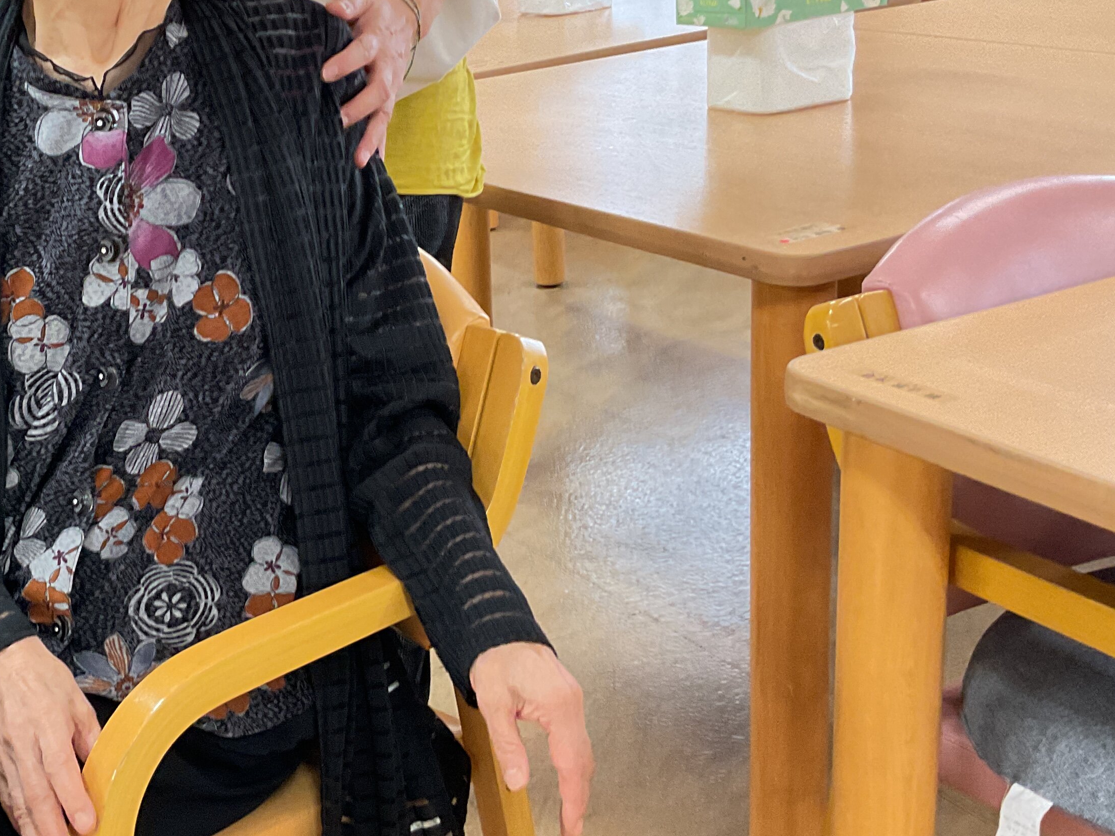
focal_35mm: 53
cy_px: 308
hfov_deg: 34.8
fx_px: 1707
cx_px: 197
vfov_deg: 27.4
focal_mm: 3
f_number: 1.8
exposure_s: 1/60
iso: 250
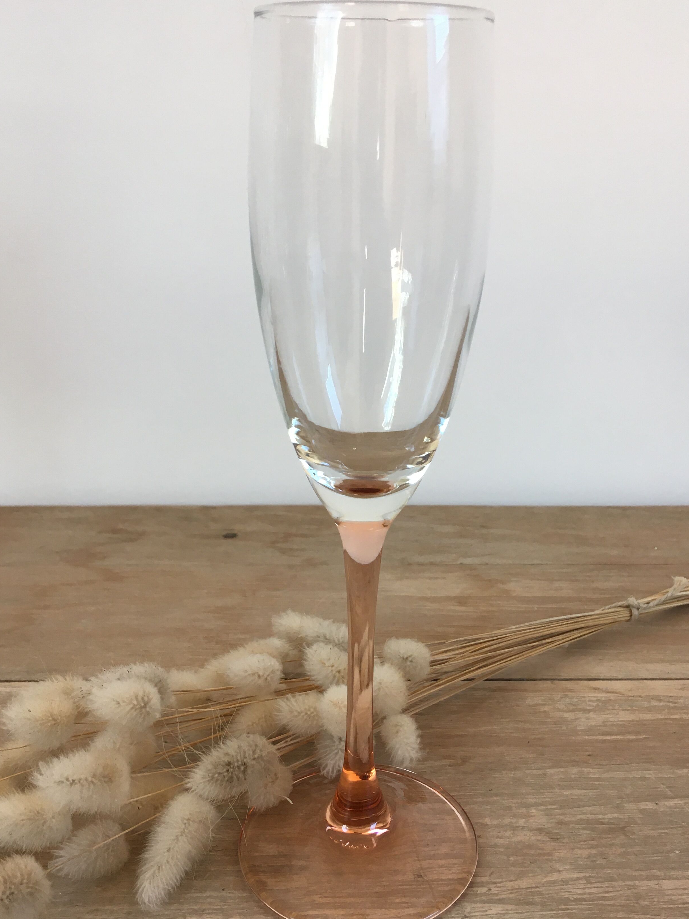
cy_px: 496
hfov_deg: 39.6
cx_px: 366
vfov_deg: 51.3
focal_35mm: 36
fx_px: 955
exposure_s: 1/33
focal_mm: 4.15
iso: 25
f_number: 2.2
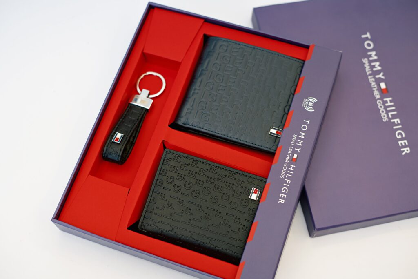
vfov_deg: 27.0
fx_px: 581
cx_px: 209
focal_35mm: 50
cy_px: 140
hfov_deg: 39.6
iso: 1600
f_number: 3.2
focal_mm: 50
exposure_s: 1/160
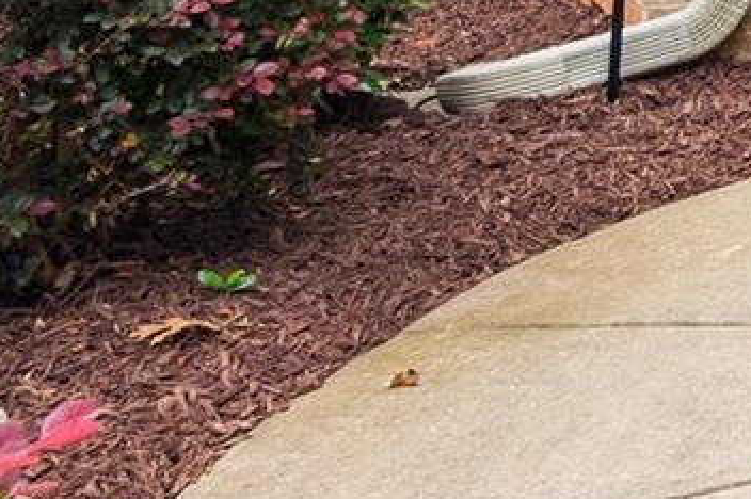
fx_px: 1999
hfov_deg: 14.5
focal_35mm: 96
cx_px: 1771
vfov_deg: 13.1
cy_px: -345
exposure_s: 1/50
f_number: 8
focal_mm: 11
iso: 200
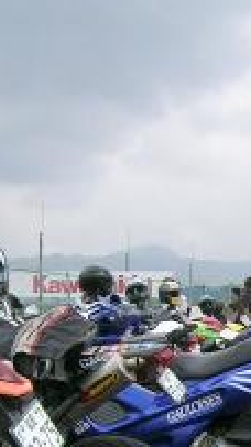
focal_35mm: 96
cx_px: 363
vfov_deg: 21.9
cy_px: 377
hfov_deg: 12.1
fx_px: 1137
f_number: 4.8
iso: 50
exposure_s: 1/264
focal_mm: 5.4
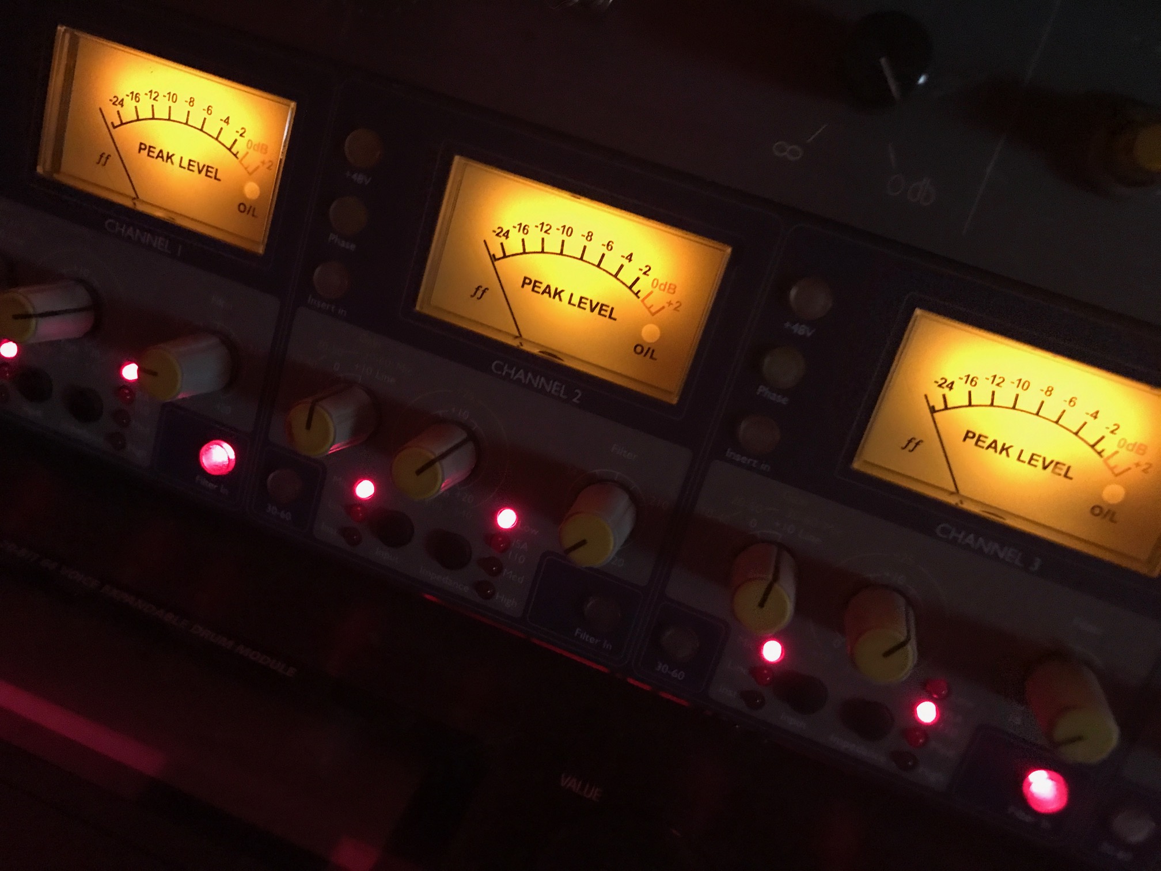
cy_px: 436
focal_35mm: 28
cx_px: 580
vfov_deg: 49.7
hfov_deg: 63.4
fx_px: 939
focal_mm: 3.99
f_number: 1.8
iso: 200
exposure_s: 1/4
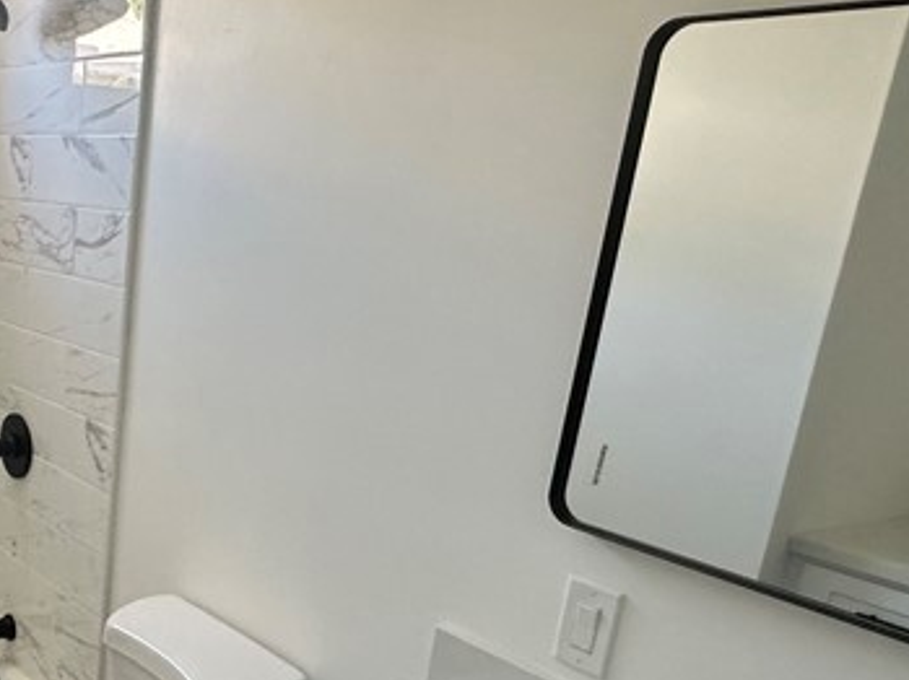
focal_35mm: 41
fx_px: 1076
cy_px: 532
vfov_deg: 34.2
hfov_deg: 42.6
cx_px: 119
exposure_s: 1/99
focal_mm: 2.22
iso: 200
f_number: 2.2
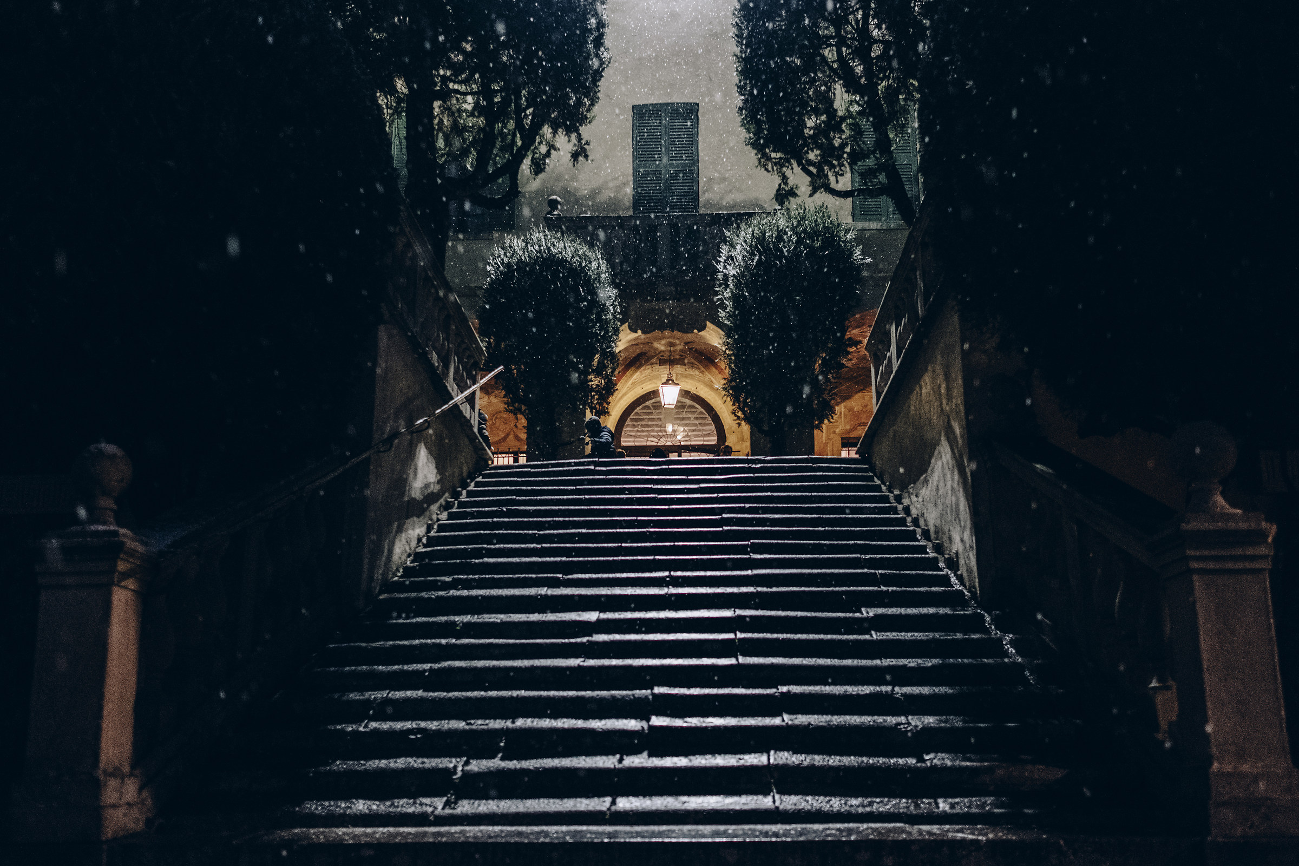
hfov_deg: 54.4
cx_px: 650
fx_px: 1263
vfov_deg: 37.9
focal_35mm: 35
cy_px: 433
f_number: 1.8
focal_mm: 23
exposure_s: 1/125
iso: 6400
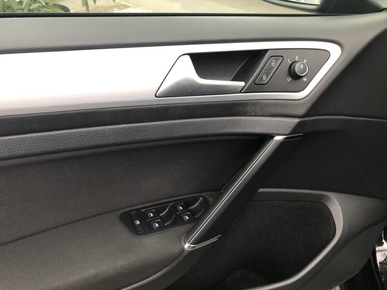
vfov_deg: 49.7
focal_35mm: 28
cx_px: 194
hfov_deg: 63.4
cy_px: 145
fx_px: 313
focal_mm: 3.99
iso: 40
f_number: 1.8
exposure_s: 1/93
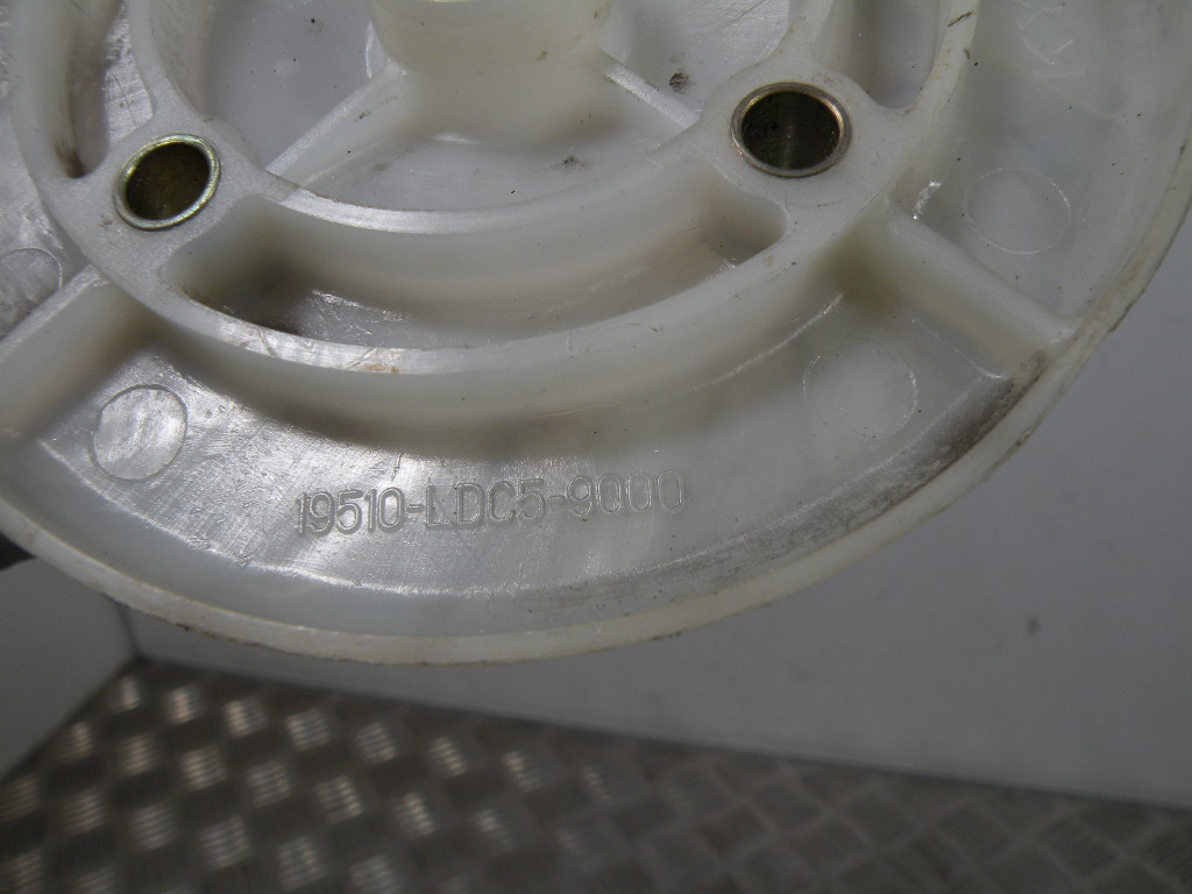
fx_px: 930
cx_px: 596
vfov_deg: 51.4
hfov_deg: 65.3
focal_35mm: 27
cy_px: 447
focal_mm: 4.7
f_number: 4.5
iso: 64
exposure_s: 1/147
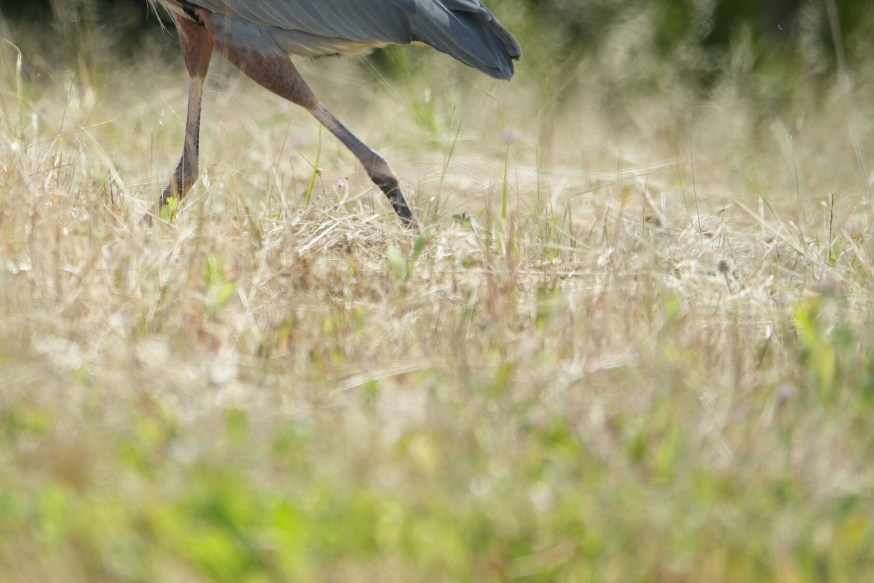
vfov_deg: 1.4
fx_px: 23163
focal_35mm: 954
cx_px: 263
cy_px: -25
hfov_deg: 2.2
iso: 500
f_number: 6.3
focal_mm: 400
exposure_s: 1/800
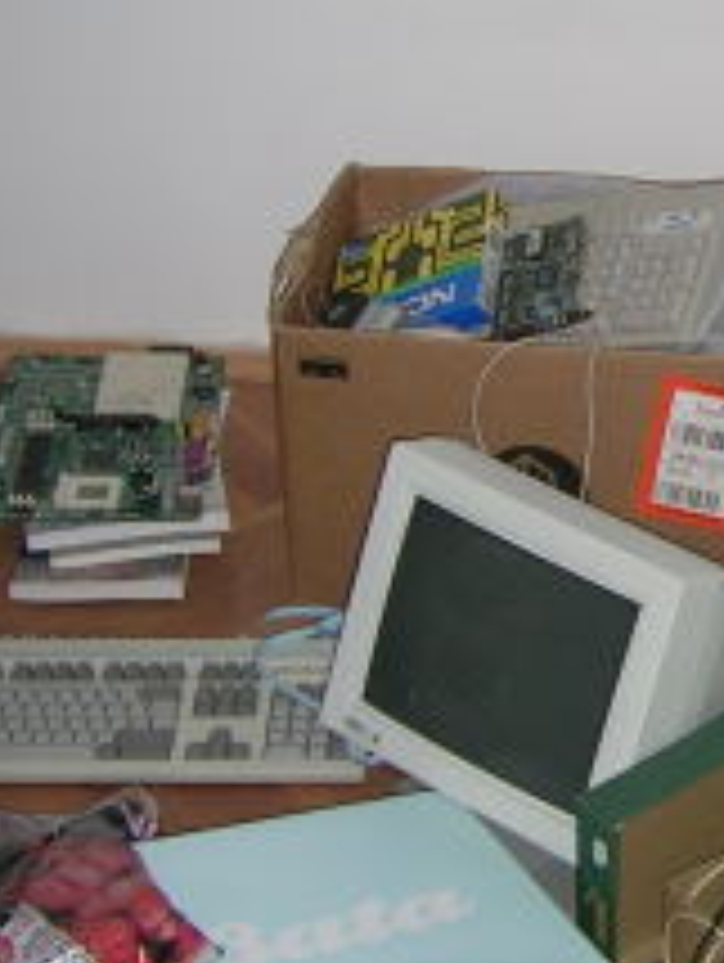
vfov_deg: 20.0
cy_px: 472
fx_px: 2727
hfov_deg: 14.7
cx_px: 845
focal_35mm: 98
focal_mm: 5.4
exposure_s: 1/60.1
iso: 74
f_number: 2.8
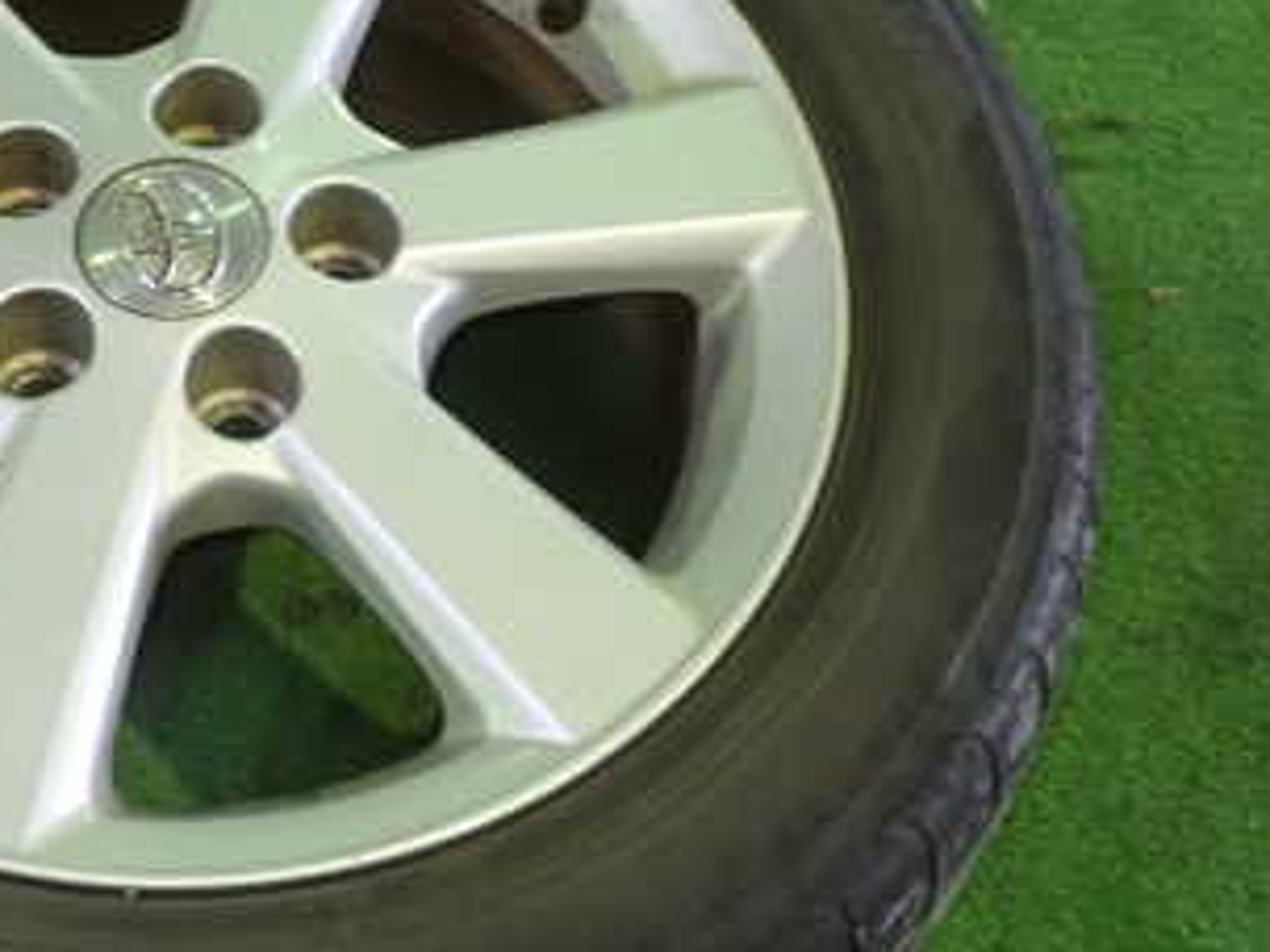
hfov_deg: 26.7
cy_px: 426
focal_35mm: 71
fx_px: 2605
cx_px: 196
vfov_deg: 20.7
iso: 800
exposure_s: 1/25
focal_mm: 6.37
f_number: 2.5
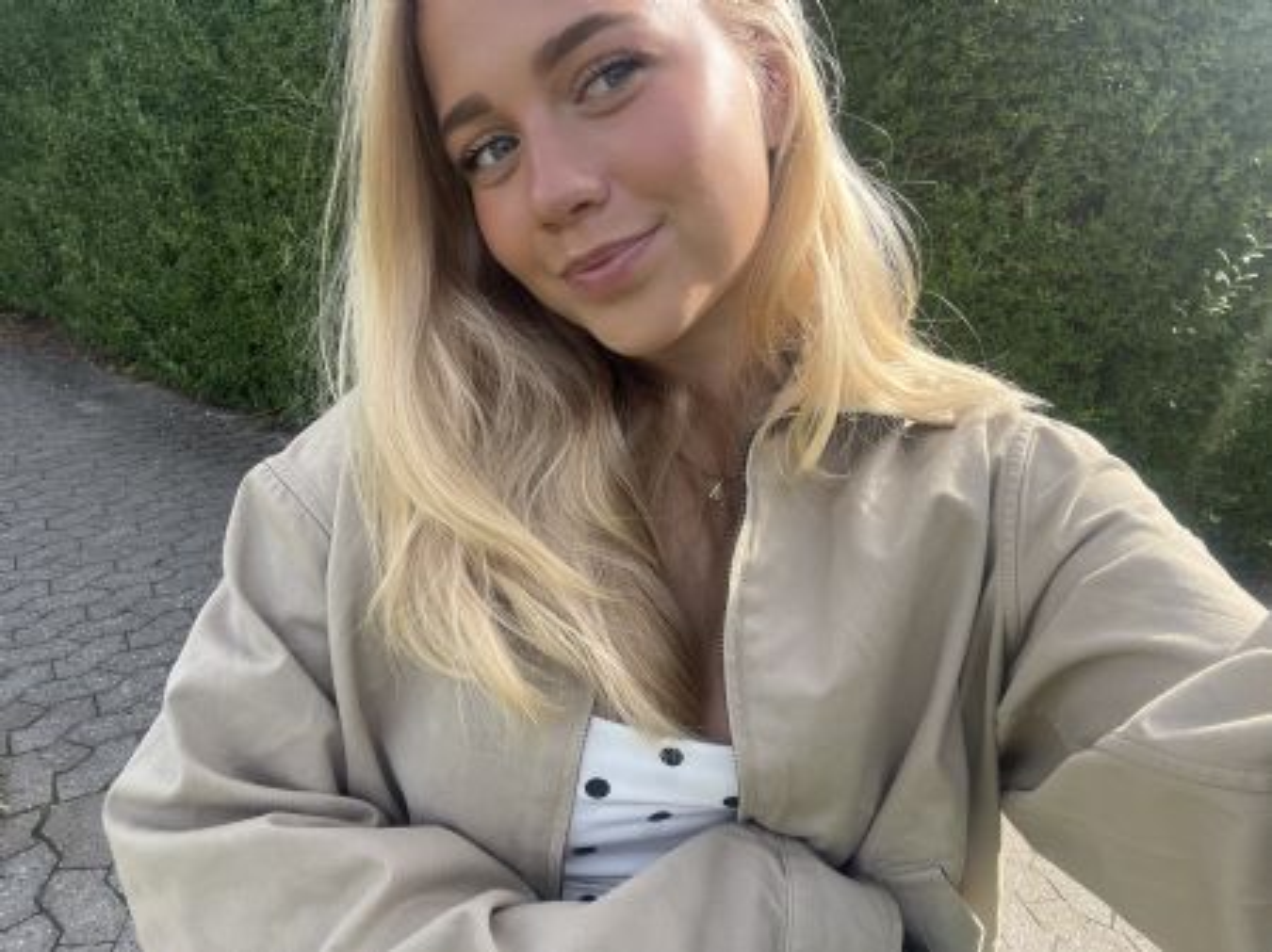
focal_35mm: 23
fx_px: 845
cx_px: 636
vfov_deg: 58.8
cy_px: 476
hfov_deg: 74.0
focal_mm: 2.71
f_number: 2.2
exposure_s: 1/259
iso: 32
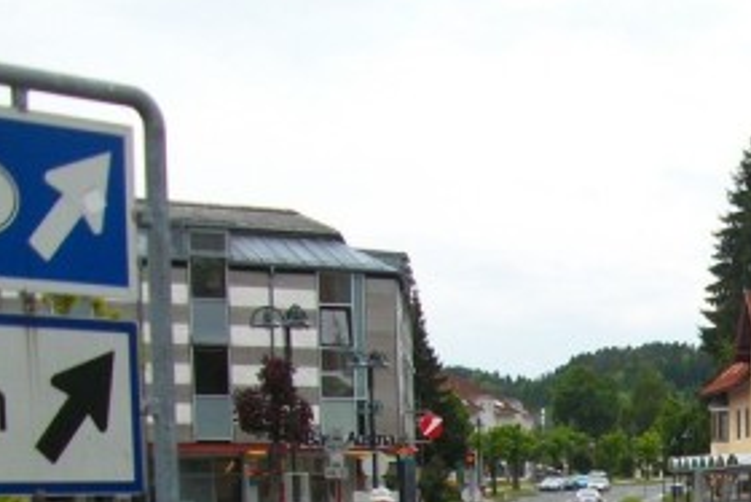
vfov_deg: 12.8
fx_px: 2108
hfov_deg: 18.9
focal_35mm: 101
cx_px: 931
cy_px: 776
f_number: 2.9
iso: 80
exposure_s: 1/217
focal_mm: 5.7
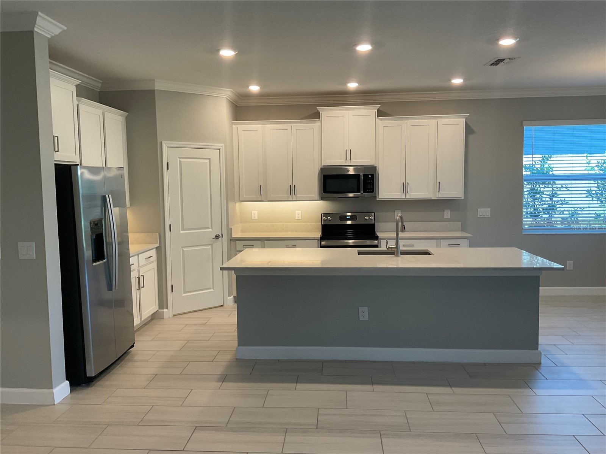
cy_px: 227
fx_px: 508
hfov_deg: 61.7
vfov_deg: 48.2
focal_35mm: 29
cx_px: 303
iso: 50
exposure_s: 1/60
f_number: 1.8
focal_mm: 3
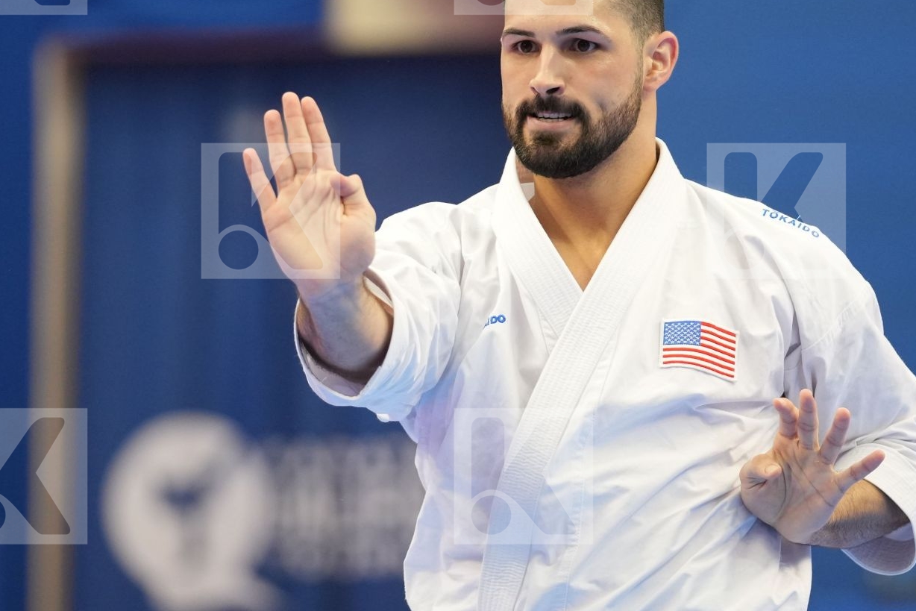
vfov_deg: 3.6
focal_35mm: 387
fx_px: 9847
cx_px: 524
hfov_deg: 5.3
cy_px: 211
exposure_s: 1/500
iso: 1600
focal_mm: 176
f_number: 2.8
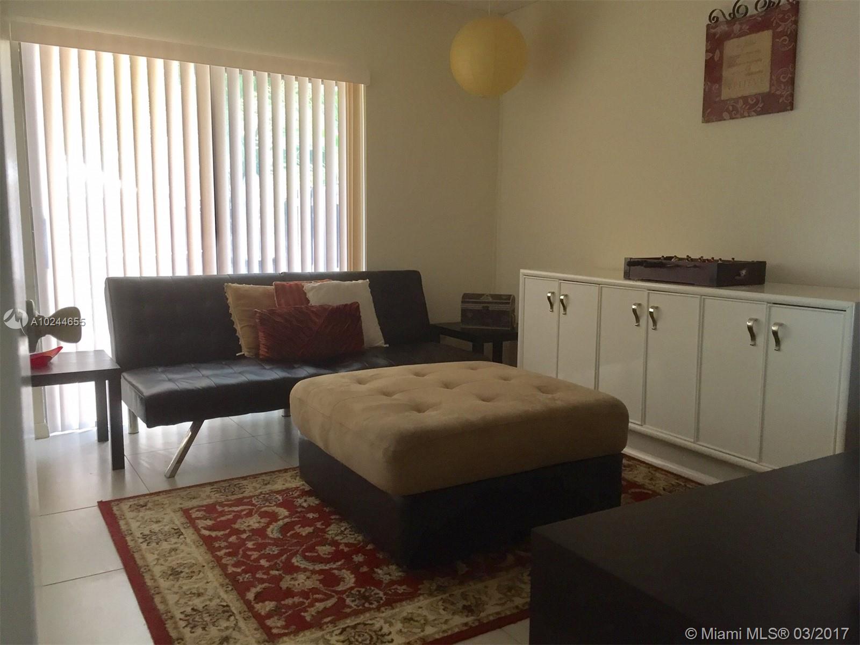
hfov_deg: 61.7
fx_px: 720
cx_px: 430
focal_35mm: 29
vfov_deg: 48.2
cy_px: 322
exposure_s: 1/30
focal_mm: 4.15
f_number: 2.2
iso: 32
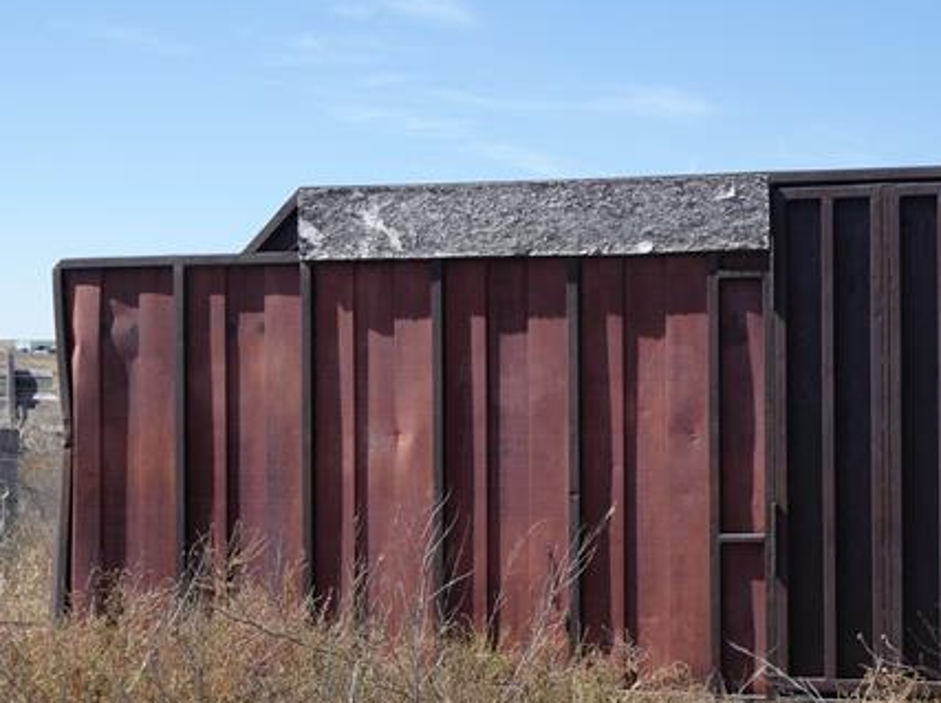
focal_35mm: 75
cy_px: 398
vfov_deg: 19.6
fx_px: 2036
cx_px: 617
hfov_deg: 25.9
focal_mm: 9
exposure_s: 1/500
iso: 80
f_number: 4.1
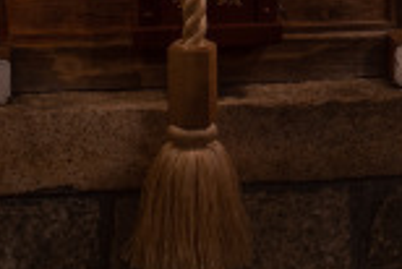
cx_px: 517
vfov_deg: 7.1
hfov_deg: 10.8
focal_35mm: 186
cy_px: -312
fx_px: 2079
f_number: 2.8
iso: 100
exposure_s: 1/20
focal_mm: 18.3
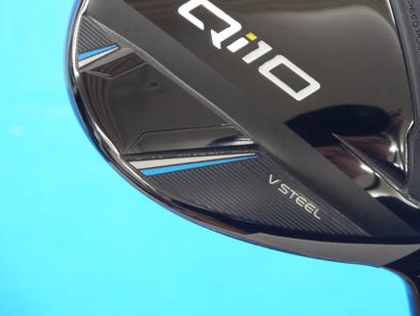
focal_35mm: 125
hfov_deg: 15.7
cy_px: 86
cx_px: 310
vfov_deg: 11.8
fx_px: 1517
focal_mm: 42
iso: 800
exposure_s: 1/50
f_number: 5.6
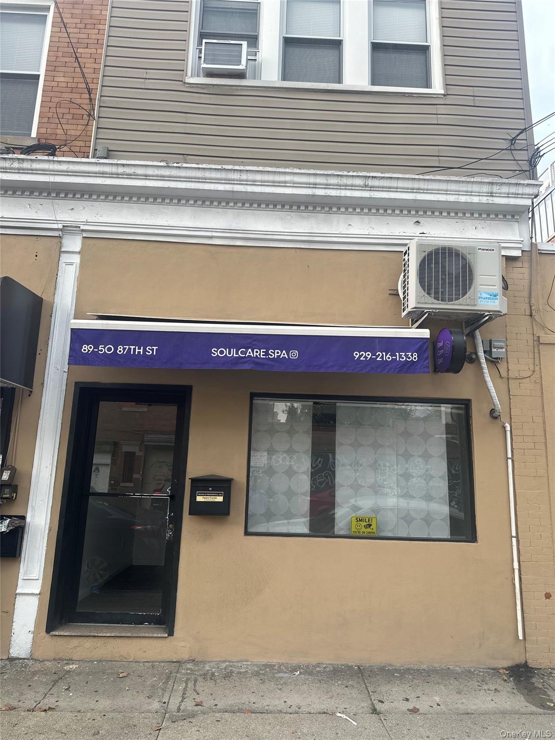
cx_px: 278
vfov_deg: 71.6
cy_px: 370
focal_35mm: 24
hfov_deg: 56.8
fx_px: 513
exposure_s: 1/151
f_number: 1.78
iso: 64
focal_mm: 6.86
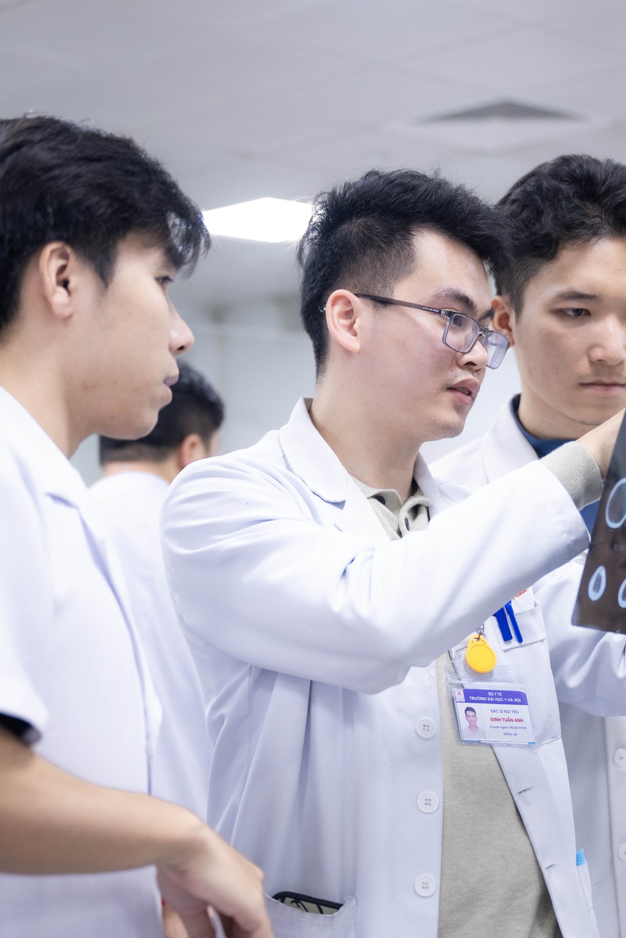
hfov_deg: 17.2
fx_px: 2059
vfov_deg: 25.7
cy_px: 469
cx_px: 451
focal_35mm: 79
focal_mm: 52
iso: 1600
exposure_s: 1/250
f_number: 2.8
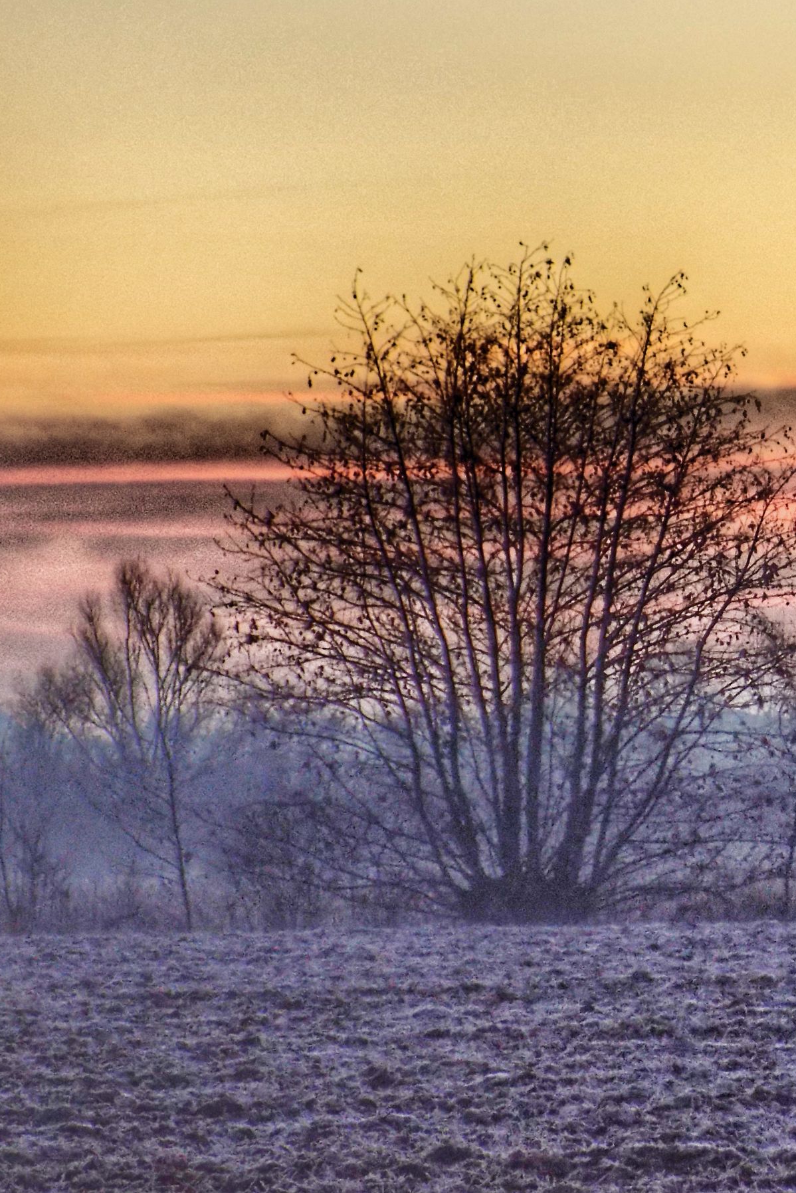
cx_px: 771
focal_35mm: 264
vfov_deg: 7.8
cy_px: 596
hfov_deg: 5.2
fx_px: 8752
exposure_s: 1/30
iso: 280
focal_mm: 33.7
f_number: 5.4
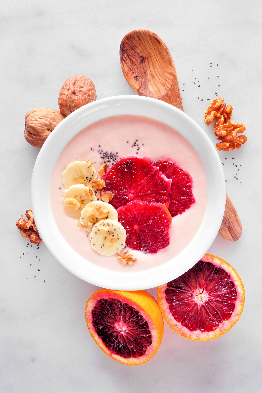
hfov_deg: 25.8
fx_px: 573
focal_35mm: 52
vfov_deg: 37.9
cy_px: 196
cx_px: 131
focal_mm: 35
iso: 100
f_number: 14
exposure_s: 4
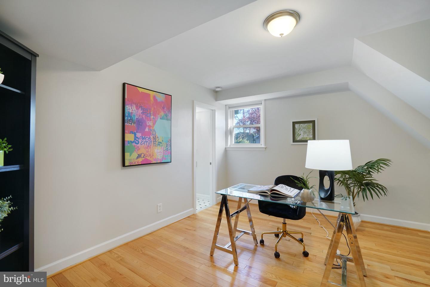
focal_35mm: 16
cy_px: 144
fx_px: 191
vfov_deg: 73.8
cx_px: 215
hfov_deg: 96.7
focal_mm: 16
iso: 1250
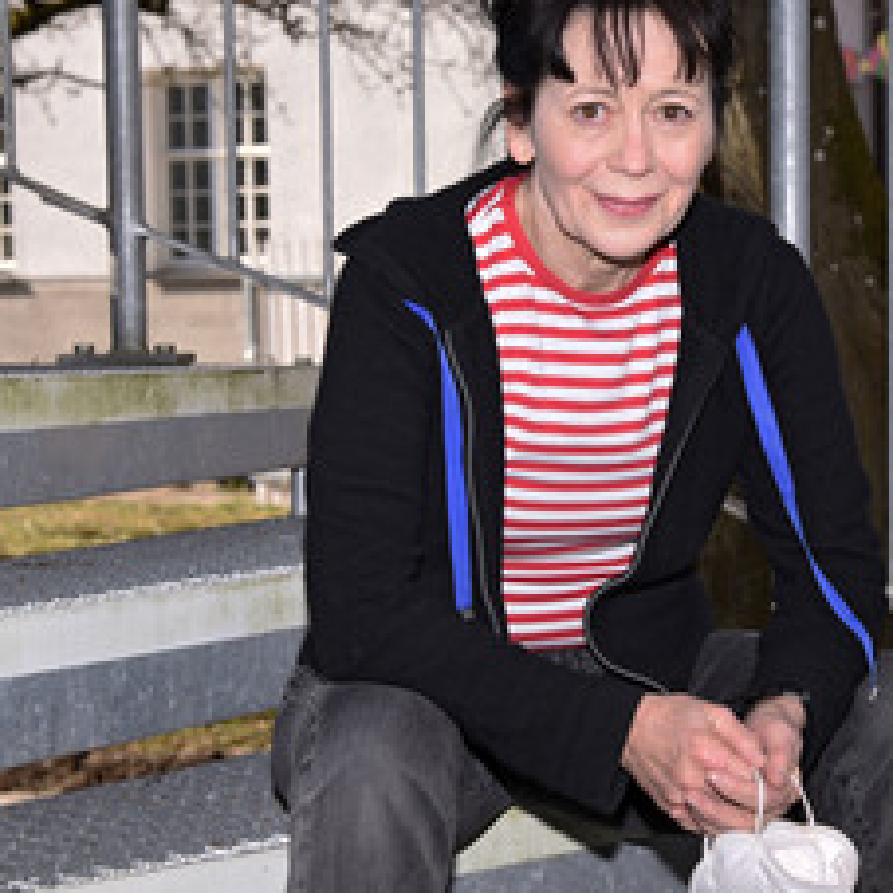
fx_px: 2714
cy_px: 374
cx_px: 584
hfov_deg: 18.6
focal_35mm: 93
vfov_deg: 18.7
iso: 125
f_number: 6.3
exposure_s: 1/160
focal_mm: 55
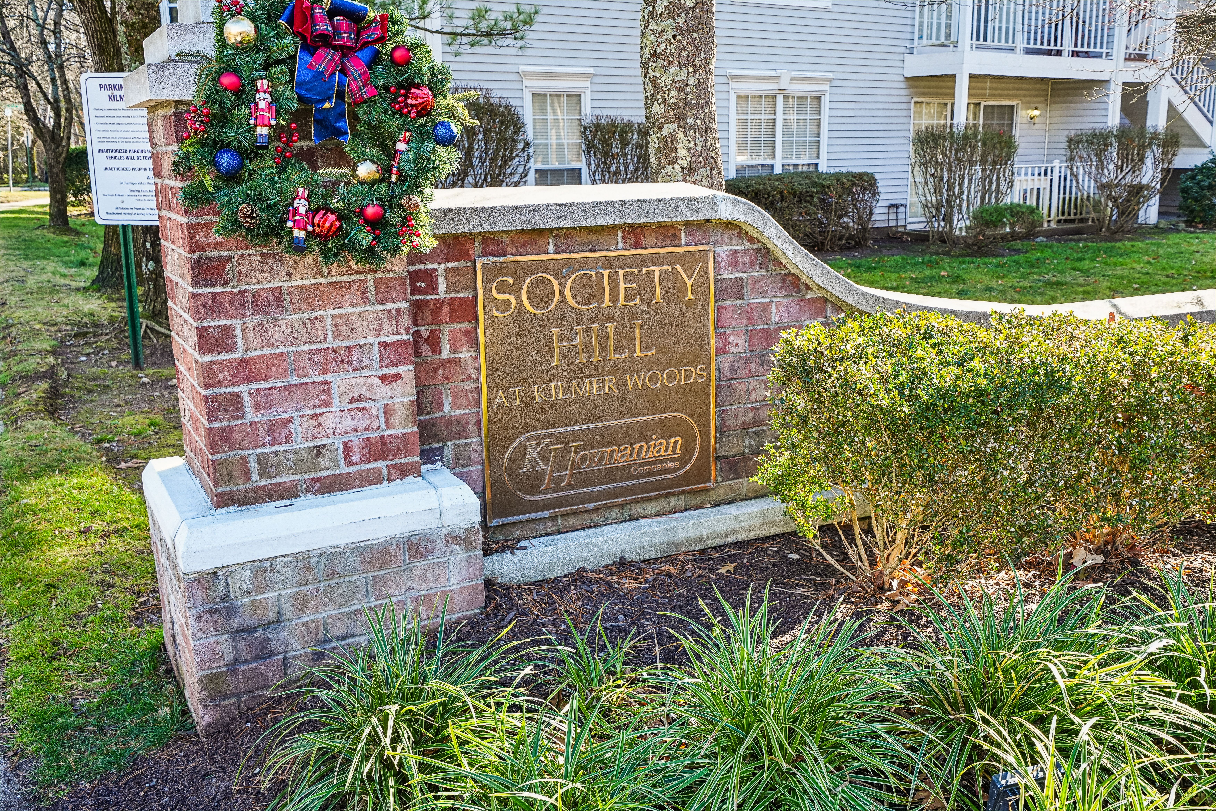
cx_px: 608
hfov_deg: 55.8
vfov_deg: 38.9
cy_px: 406
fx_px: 1148
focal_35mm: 34
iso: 400
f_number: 8
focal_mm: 34
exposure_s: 1/40
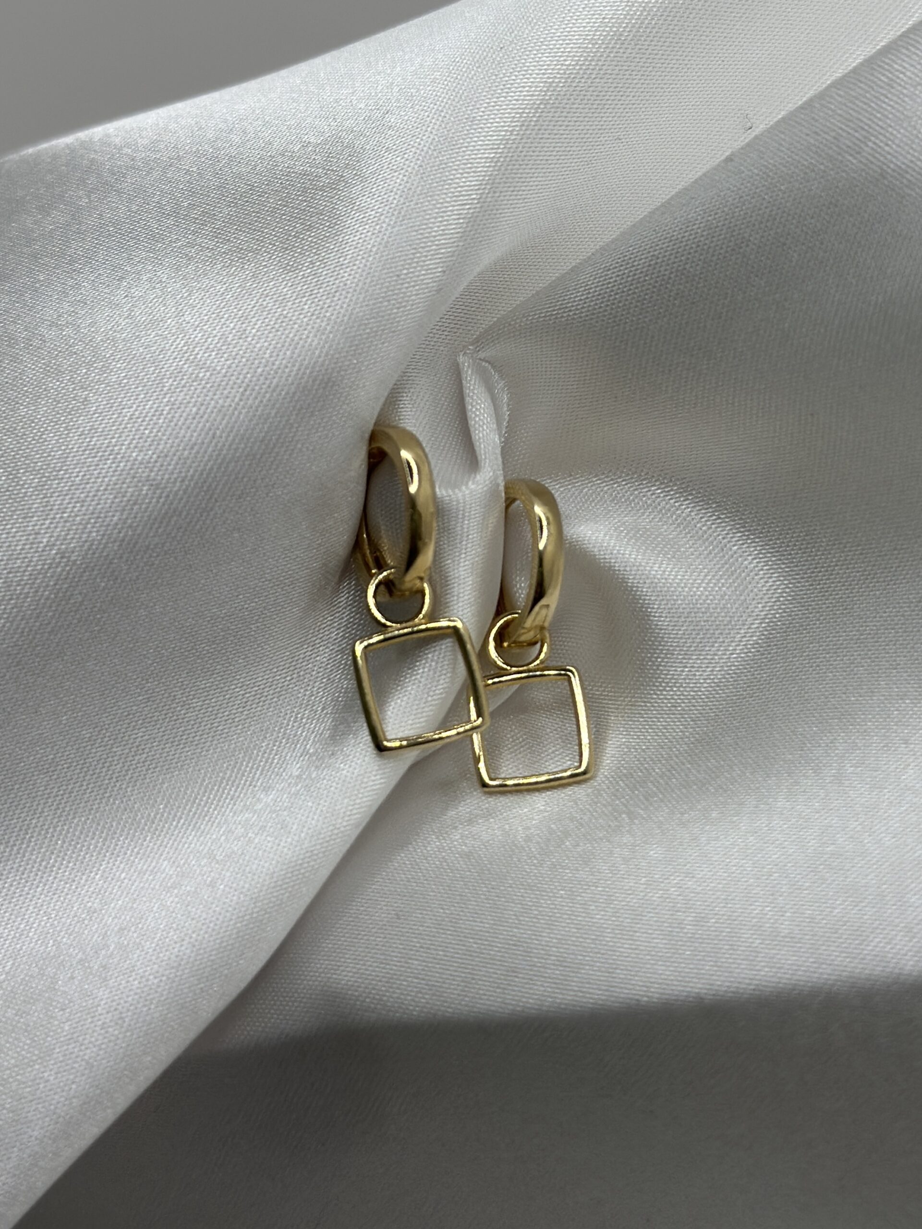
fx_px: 1705
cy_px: 614
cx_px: 461
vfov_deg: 39.7
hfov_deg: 30.3
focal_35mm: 48
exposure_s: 1/2114
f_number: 1.78
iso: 100
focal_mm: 6.86
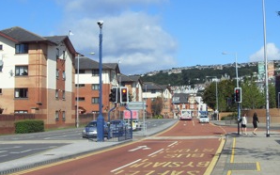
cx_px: 129
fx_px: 465
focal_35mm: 61
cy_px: 76
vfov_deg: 21.3
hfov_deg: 33.5
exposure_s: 1/350
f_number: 6.2
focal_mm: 6.6
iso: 80
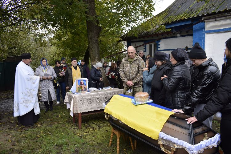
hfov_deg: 67.4
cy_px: 77
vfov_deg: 47.9
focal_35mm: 27
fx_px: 173
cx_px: 116
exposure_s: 1/400
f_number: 5
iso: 400
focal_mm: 18
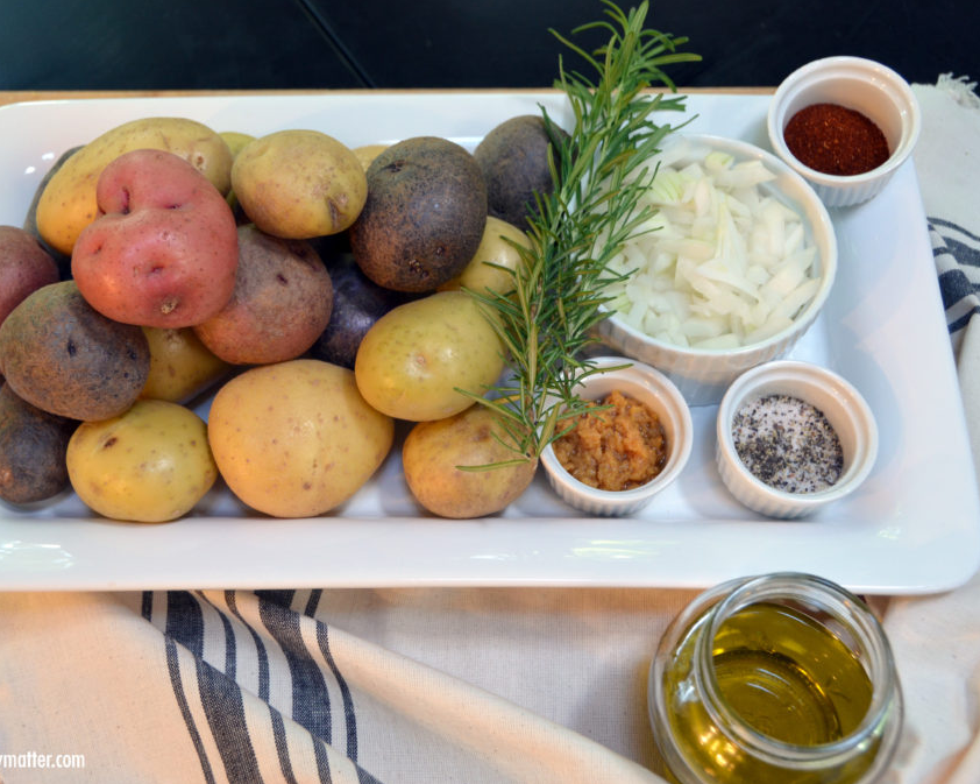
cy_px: 393
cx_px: 424
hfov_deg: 37.6
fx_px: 1437
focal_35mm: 50
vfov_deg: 30.5
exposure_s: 1/30
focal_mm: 29
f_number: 5.6
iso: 720
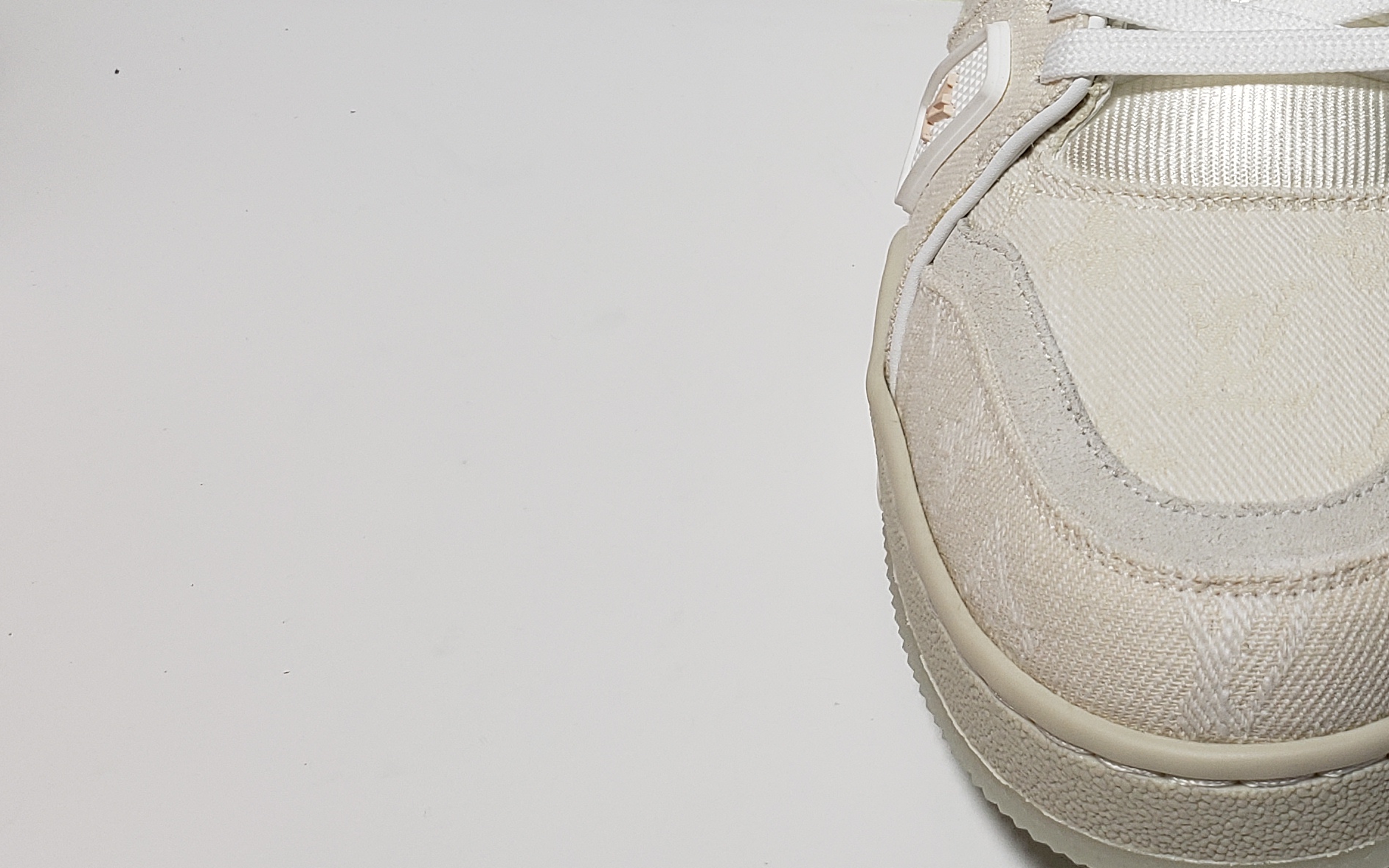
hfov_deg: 31.6
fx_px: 2233
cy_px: 29
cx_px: 1427
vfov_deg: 21.3
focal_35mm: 59
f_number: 2.4
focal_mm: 4.3
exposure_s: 1/394
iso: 50
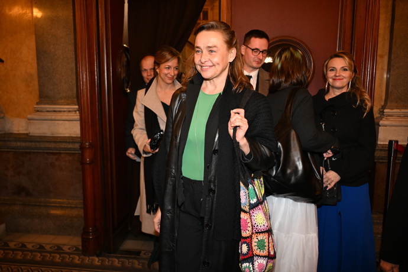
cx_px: 204
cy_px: 136
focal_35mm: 30
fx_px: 340
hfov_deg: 61.9
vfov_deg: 43.6
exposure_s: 1/125
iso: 3200
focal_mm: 30
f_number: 4.5
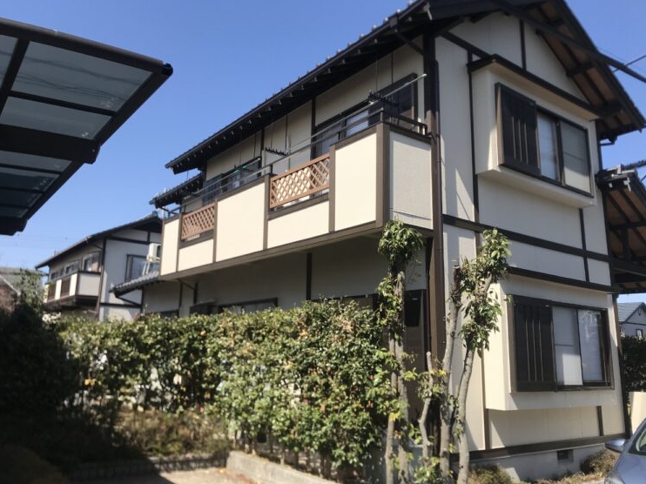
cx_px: 319
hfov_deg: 61.7
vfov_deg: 48.2
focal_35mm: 29
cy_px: 234
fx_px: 541
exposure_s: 1/1709
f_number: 1.8
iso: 20
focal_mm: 3.99
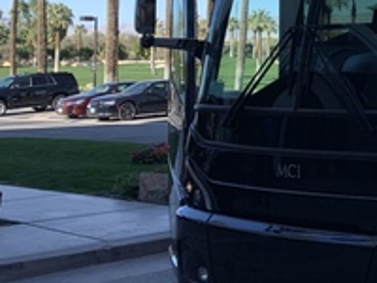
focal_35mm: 78
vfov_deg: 18.5
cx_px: 501
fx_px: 849
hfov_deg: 22.2
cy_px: 15
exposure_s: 1/945
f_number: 1.8
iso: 25
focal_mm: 4.25
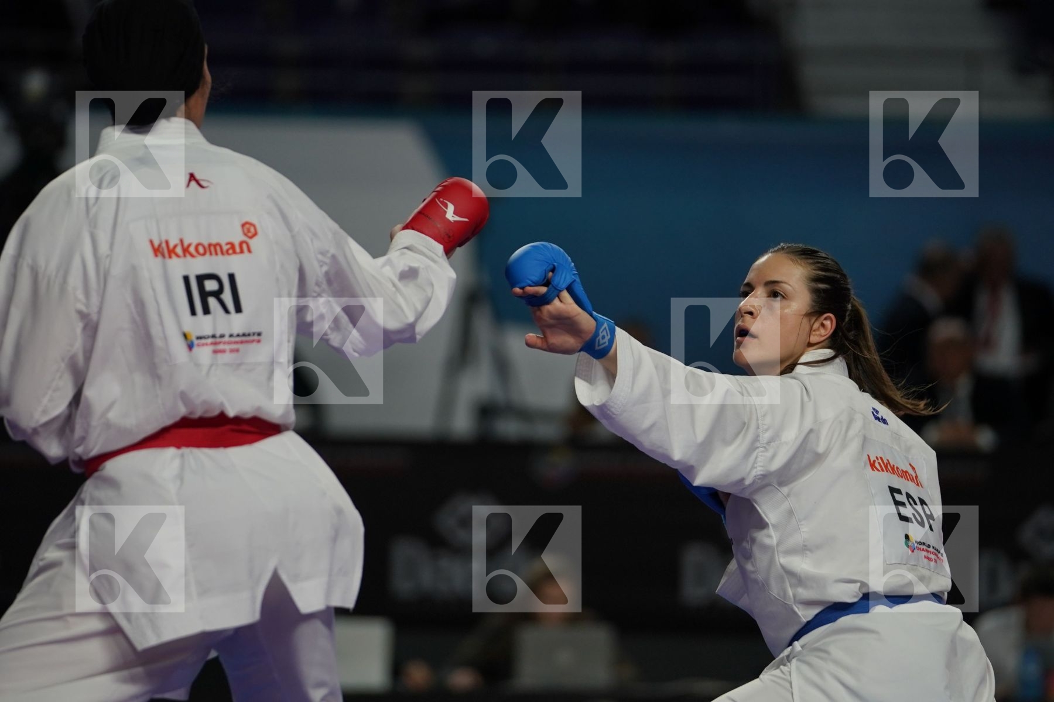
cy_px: 351
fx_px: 8431
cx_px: 527
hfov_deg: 7.2
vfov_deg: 4.8
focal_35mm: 288
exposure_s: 1/1000
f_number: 2.8
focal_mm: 192
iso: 640
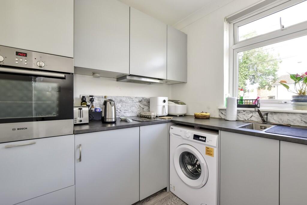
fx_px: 128
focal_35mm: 15
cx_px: 154
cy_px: 102
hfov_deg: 100.4
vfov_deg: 77.3
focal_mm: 10
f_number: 8
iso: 640
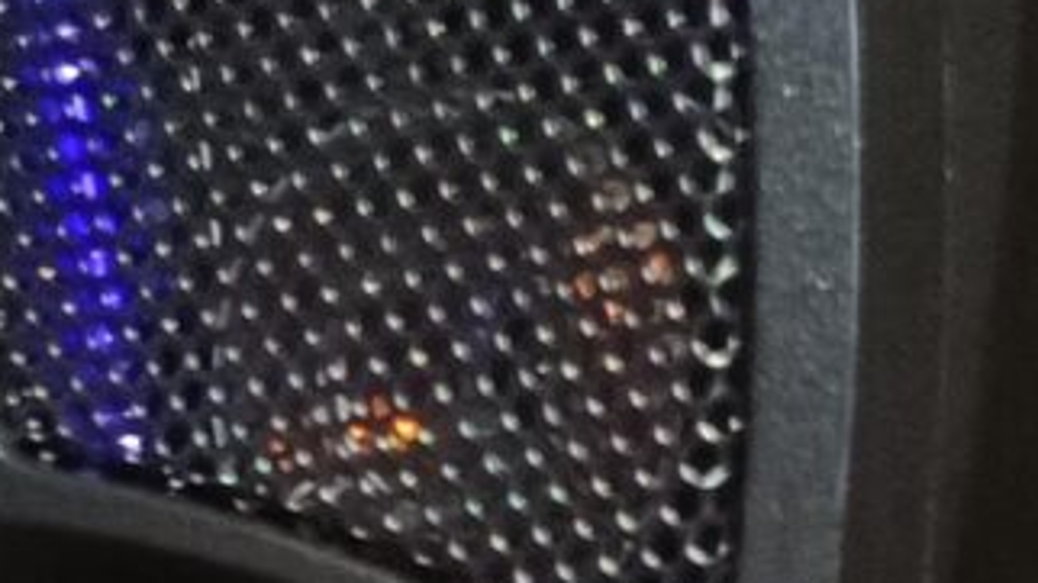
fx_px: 5724
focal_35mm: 208
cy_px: 2793
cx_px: -532
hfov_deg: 10.0
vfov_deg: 4.9
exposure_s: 1/25
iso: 686
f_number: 1.88
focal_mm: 5.59
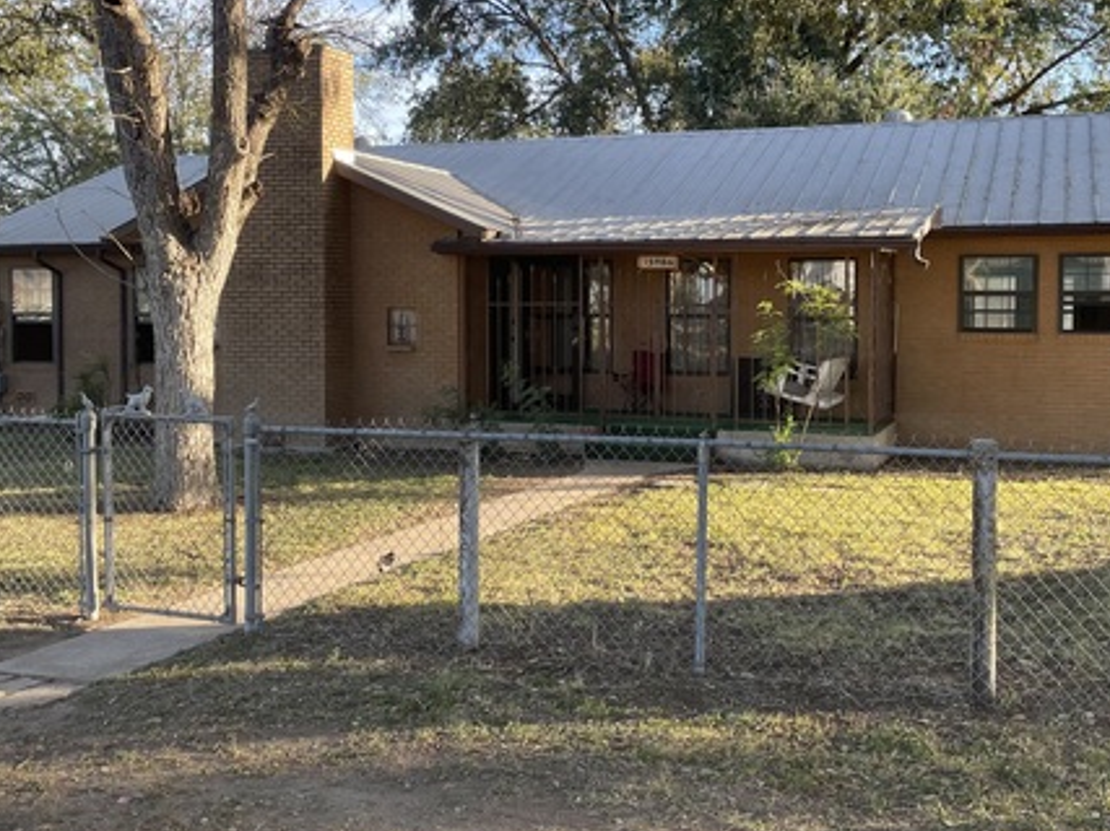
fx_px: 1250
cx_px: 608
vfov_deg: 36.8
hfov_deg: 47.8
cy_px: 366
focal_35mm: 39
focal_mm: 4.2
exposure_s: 1/389
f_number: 1.6
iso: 32
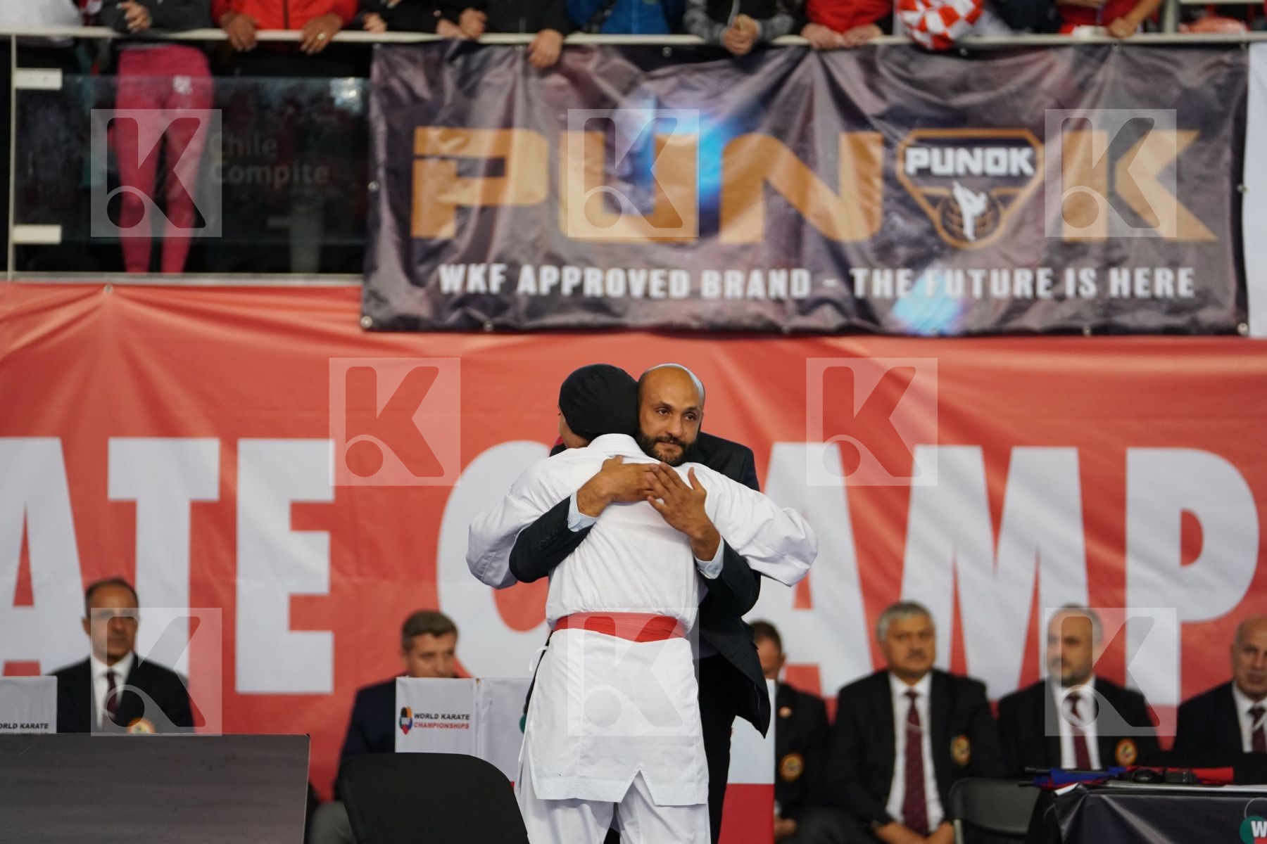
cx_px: 634
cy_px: 422
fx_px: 5420
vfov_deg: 8.9
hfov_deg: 13.3
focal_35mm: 154
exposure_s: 1/1000
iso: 2500
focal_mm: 154
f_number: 2.8
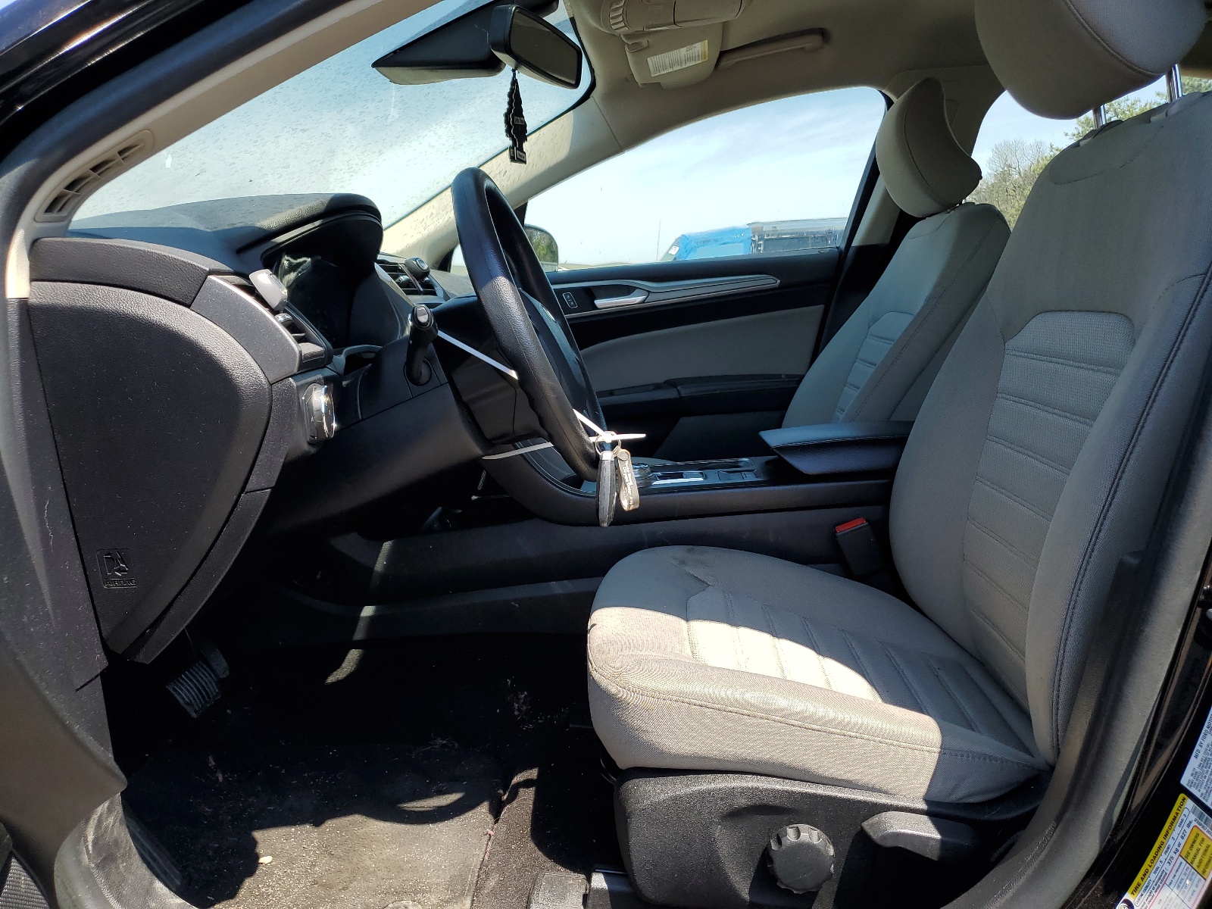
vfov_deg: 53.1
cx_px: 606
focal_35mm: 26
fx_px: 910
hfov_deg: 67.3
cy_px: 454
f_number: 1.5
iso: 50
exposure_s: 1/1111
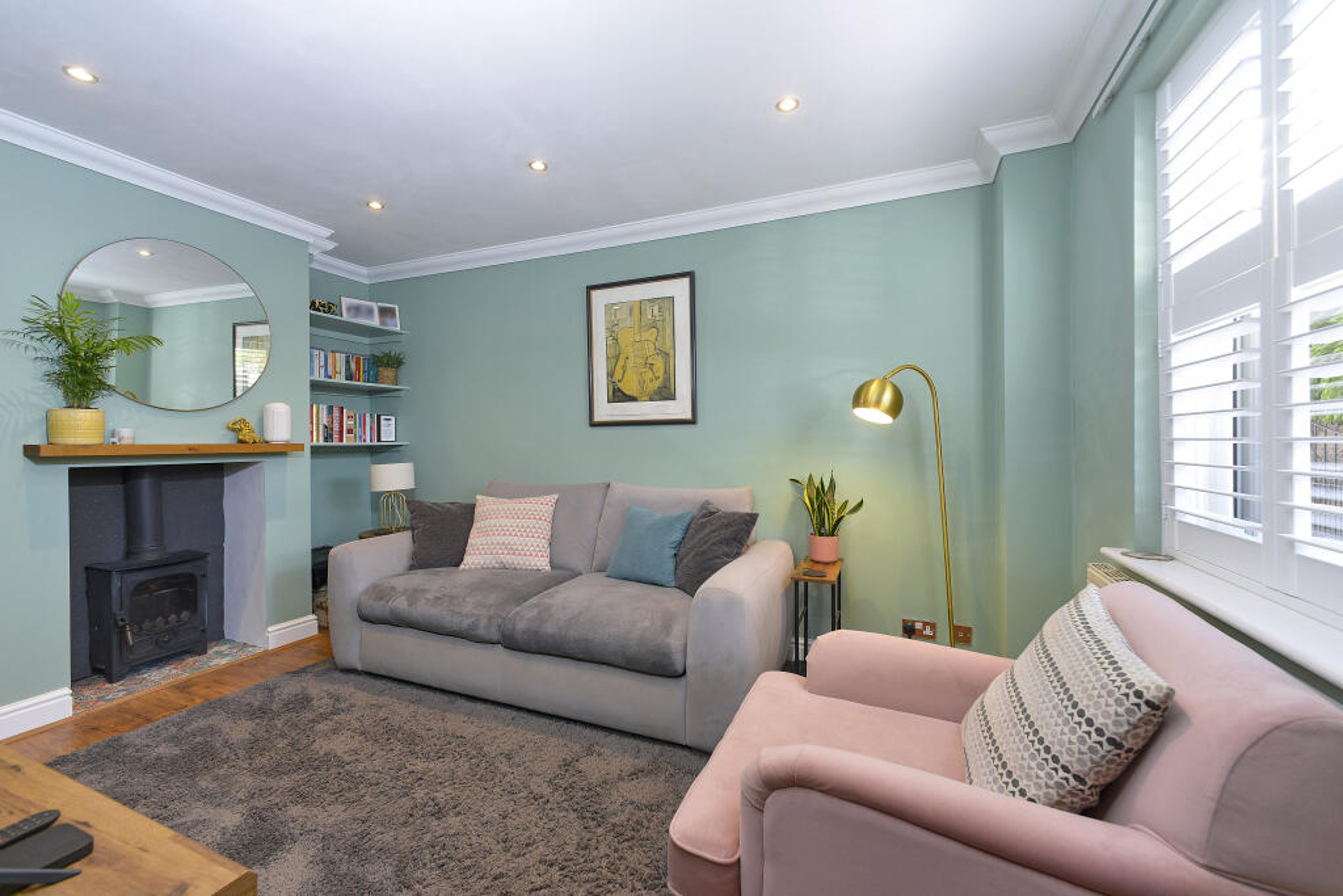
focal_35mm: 14
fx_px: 522
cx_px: 672
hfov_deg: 104.2
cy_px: 448
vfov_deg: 81.2
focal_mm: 14
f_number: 7.1
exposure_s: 1/30
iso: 400
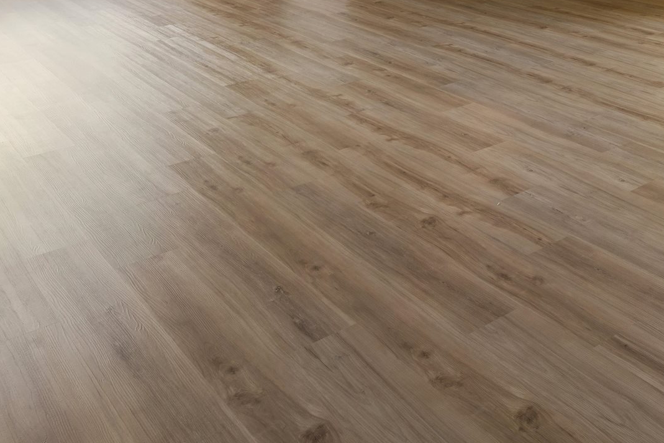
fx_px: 849
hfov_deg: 38.3
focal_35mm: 46
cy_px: -177
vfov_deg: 24.4
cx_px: 653
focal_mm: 16
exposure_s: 1/2
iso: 100
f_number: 8
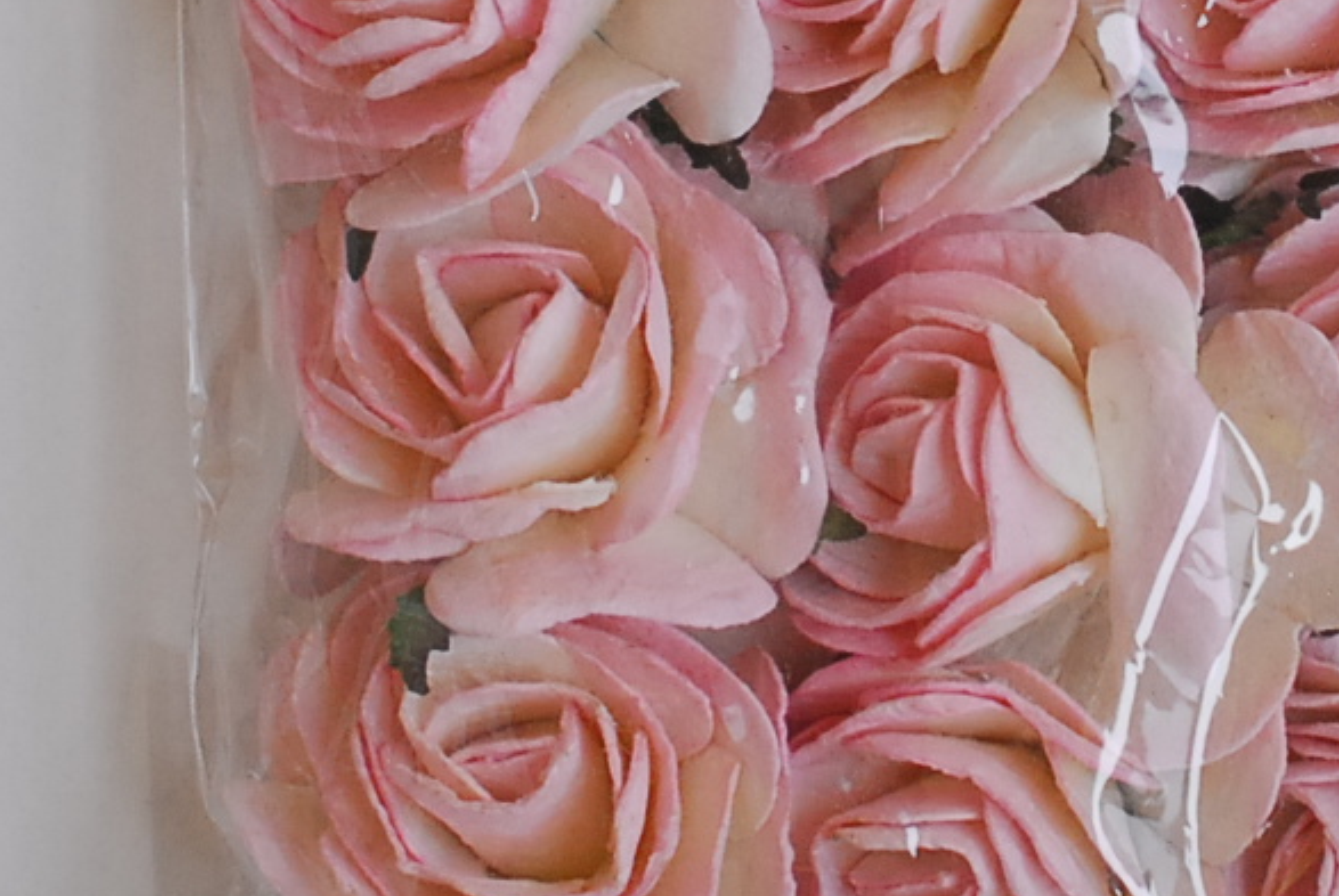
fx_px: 7374
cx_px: 974
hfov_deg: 10.4
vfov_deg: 6.9
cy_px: -96
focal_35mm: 198
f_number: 5.6
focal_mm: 40
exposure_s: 1/125
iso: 640
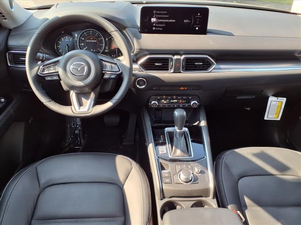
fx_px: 235
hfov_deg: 65.3
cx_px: 150
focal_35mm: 27
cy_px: 112
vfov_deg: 51.4
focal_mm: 3.58
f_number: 1.9
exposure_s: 1/120
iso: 40
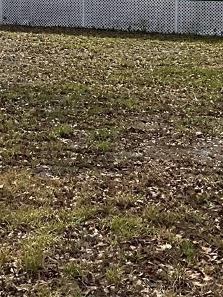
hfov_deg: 13.6
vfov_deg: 18.0
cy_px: -38
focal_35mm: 105
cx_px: -67
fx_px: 903
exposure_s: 1/3788
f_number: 1.8
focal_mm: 3
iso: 25
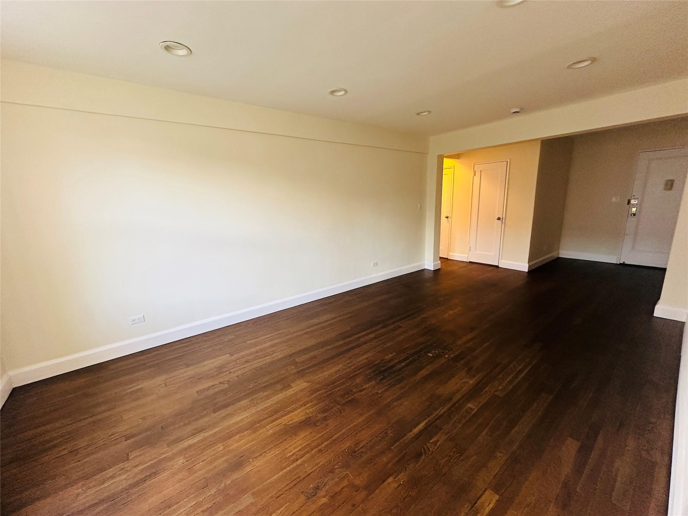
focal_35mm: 14
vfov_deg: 85.7
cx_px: 344
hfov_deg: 102.1
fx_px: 278
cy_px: 258
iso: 160
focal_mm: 2.22
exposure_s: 1/60
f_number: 2.2
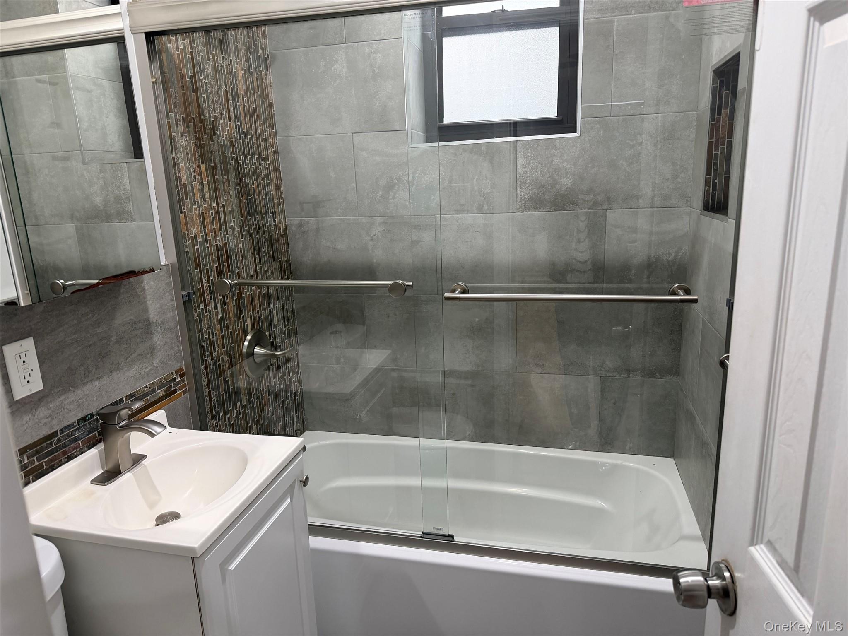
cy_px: 318
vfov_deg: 56.8
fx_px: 588
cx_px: 424
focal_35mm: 24
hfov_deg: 71.6
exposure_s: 1/60
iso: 200
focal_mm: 6.76
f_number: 1.78
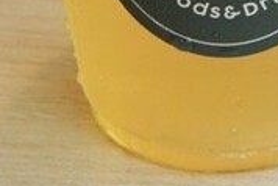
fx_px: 1662
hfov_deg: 9.1
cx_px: 526
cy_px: -163
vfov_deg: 6.3
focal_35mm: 215
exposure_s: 1/100
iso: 100
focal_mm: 30
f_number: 7.1
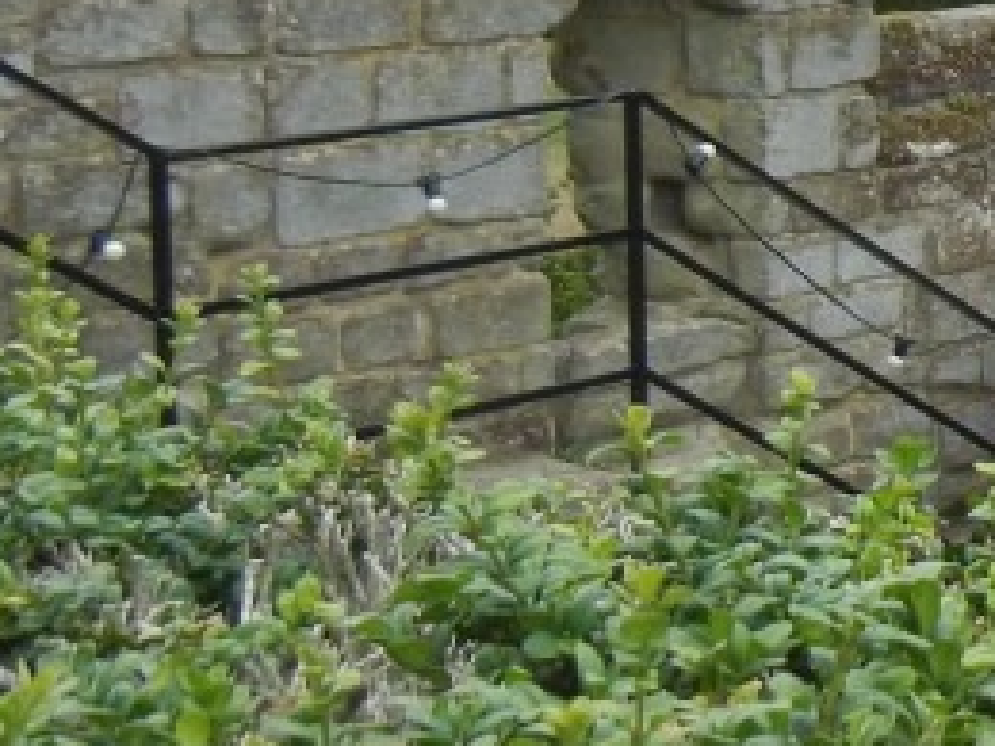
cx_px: 1646
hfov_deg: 15.0
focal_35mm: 118
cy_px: -11
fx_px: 3392
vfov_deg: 12.4
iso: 160
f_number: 3.5
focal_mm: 5.4
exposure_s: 1/649
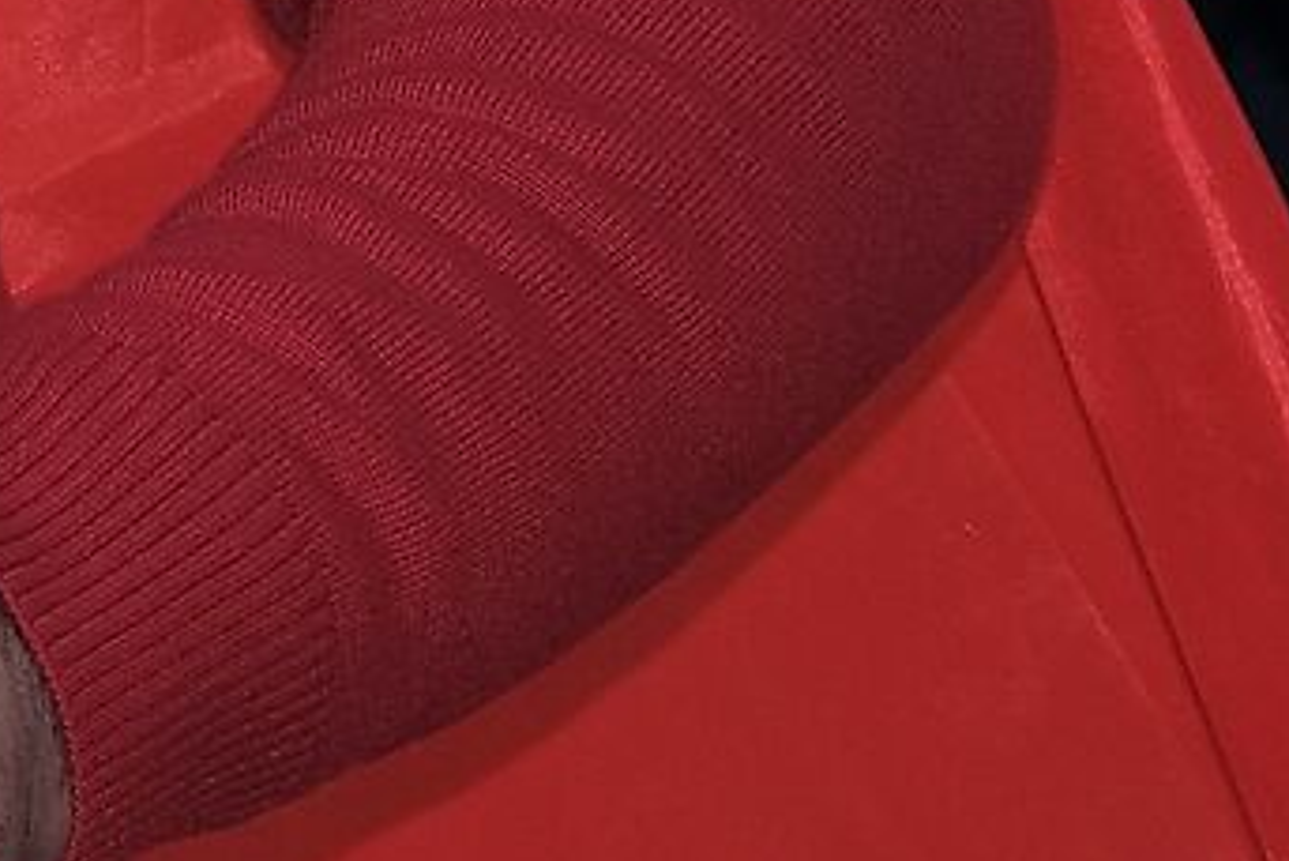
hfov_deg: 3.5
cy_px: -1440
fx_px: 20775
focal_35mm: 580
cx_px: -2522
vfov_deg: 2.4
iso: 320
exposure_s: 1/60
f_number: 8
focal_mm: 55
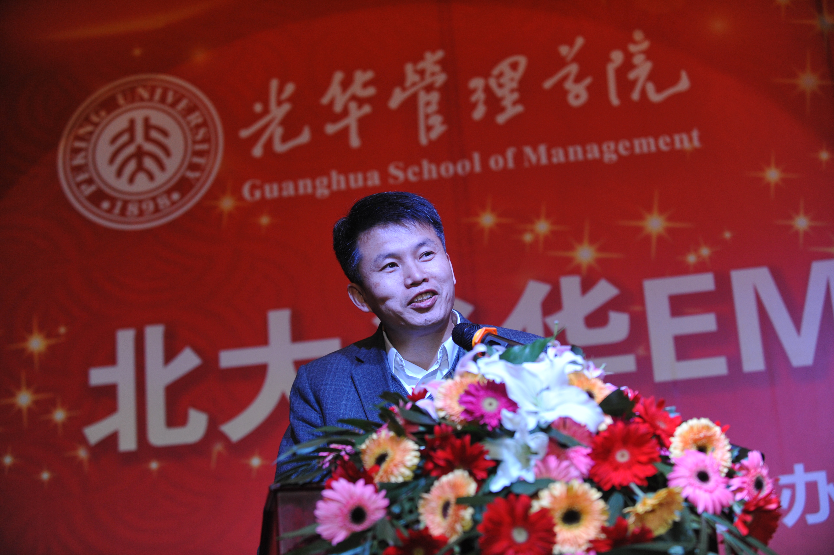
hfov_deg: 28.9
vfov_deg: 19.4
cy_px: 278
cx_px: 417
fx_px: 1621
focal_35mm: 70
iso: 1600
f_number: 3.2
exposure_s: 1/500
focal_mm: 70
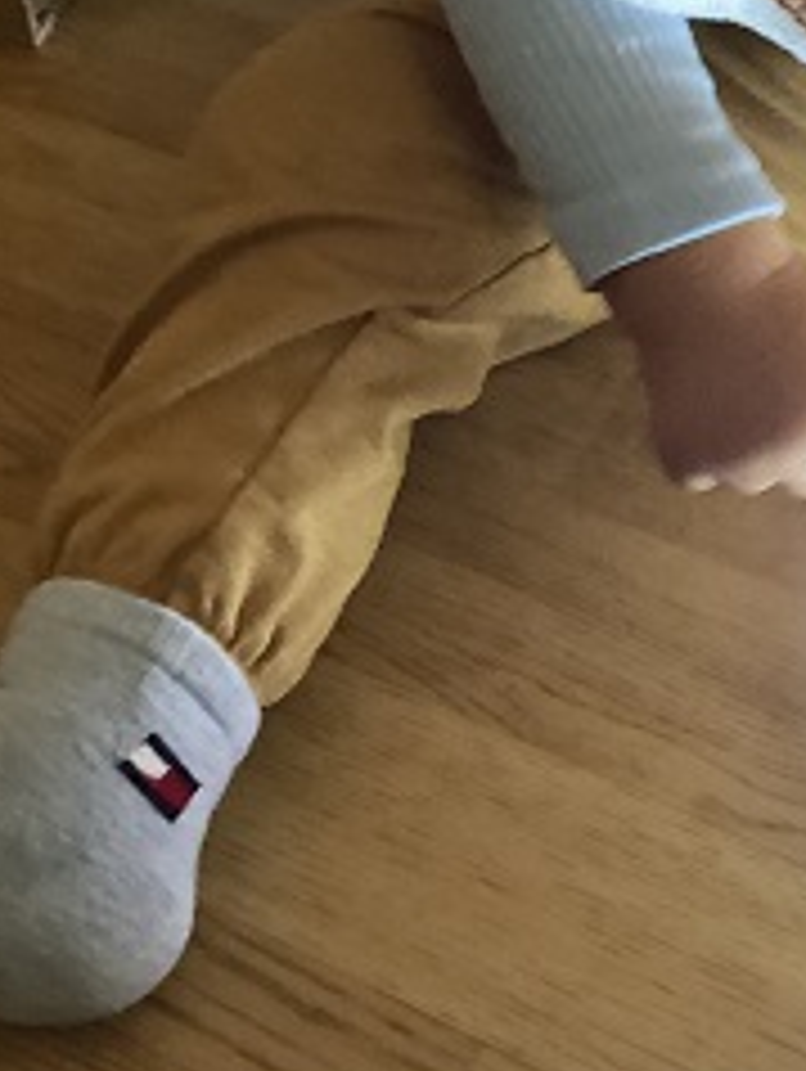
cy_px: 32
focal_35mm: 65
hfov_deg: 21.8
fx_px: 2014
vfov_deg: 28.2
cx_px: 813
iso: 400
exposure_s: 1/30
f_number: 2.4
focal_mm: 3.3
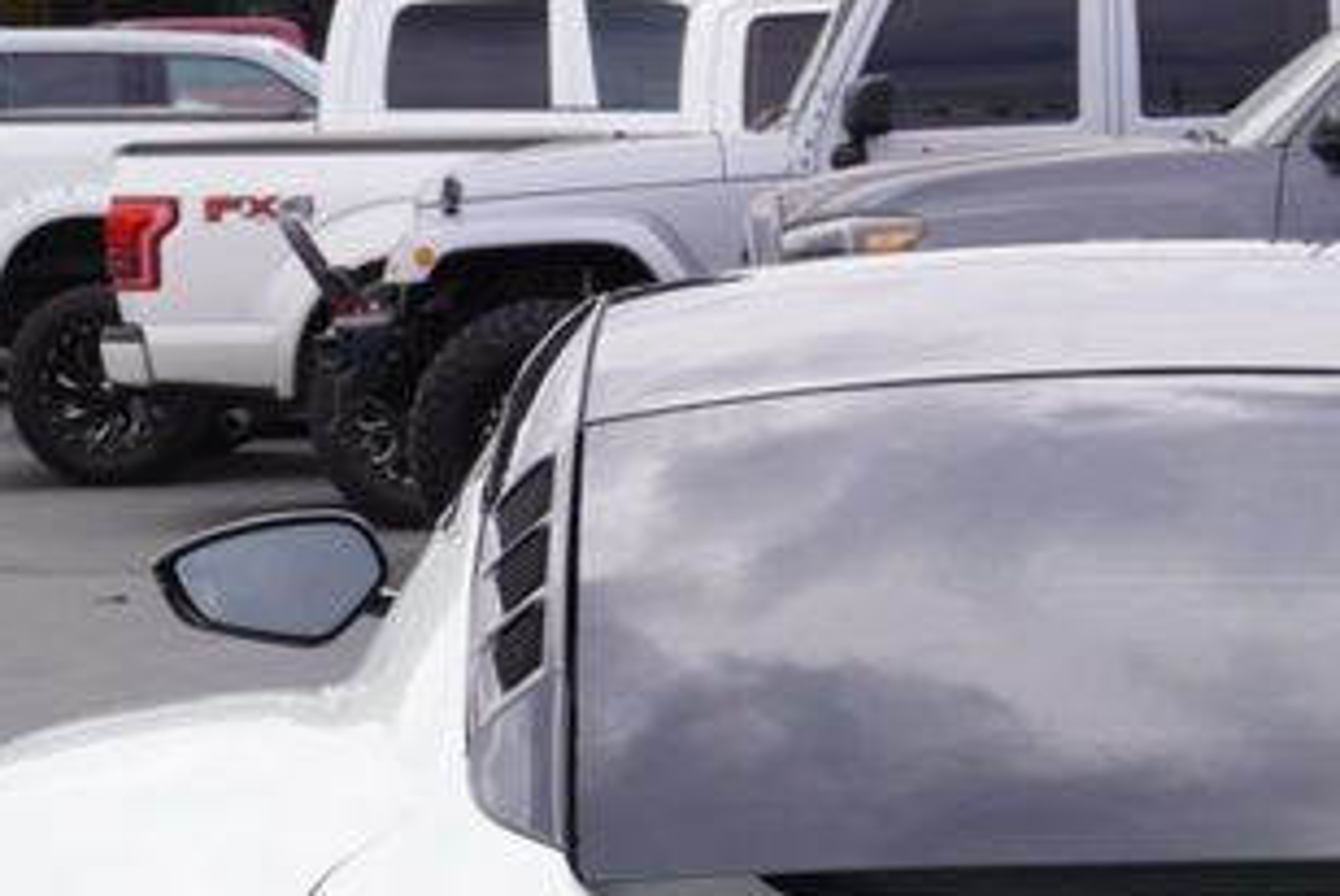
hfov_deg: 16.3
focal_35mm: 125
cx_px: 1096
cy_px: 1448
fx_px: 4644
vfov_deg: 10.5
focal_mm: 25
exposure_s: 1/125
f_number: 9
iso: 100
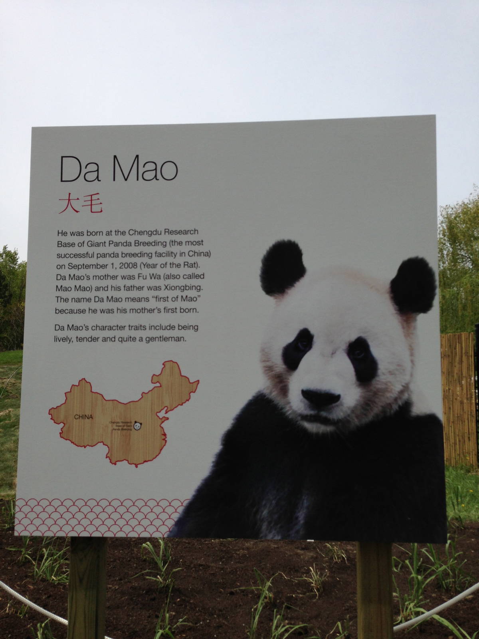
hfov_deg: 42.9
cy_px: 320
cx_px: 240
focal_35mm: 33
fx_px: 609
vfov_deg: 55.4
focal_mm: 4.13
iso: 50
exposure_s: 1/2584
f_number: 2.4
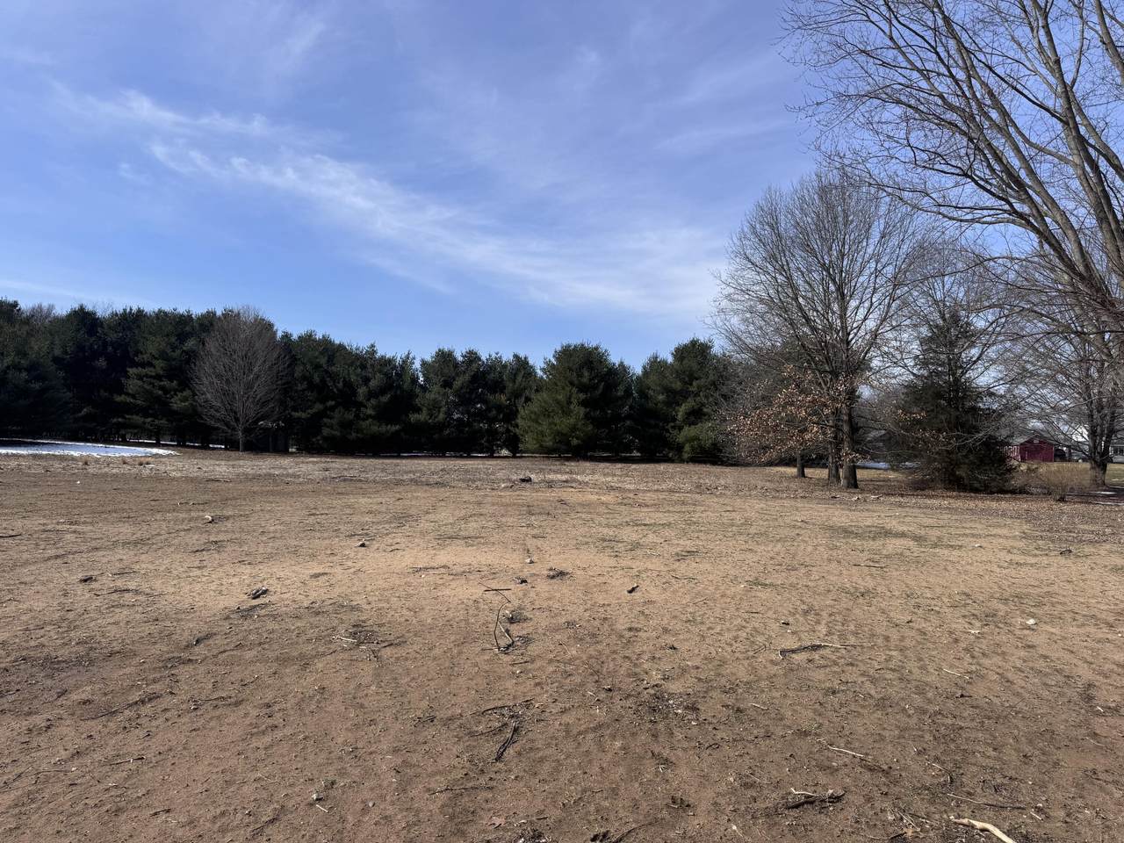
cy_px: 422
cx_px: 562
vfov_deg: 56.8
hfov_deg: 71.6
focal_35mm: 24
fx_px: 779
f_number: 1.78
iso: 80
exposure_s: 1/5814
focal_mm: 6.76
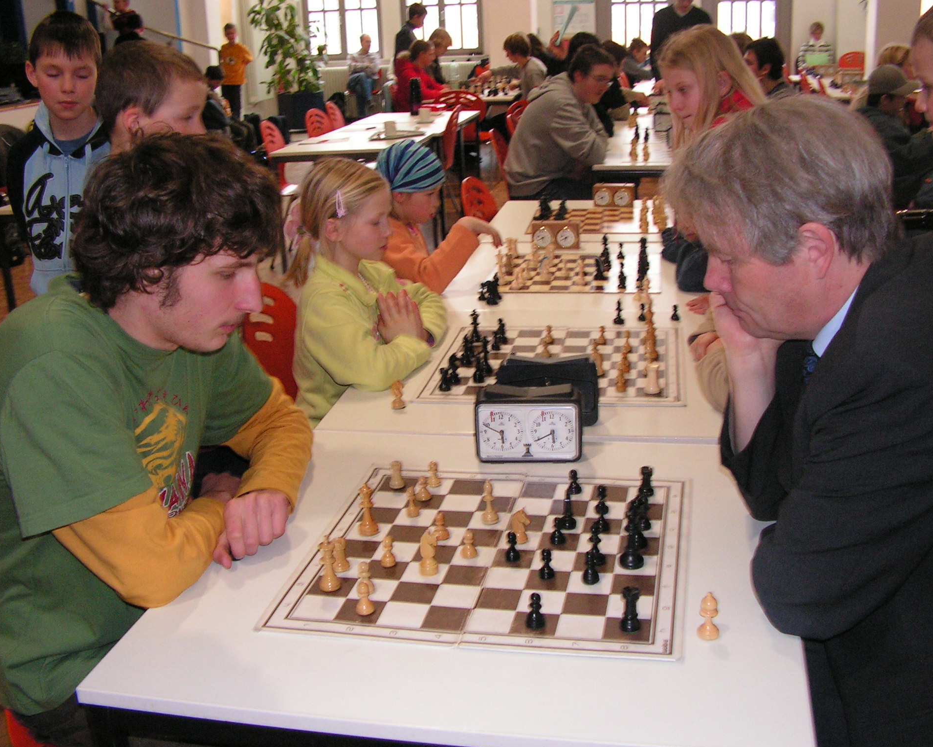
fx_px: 1049
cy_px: 378
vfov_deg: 39.2
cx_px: 479
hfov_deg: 47.9
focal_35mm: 38
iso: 200
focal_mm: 6
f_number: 3.2
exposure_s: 1/50
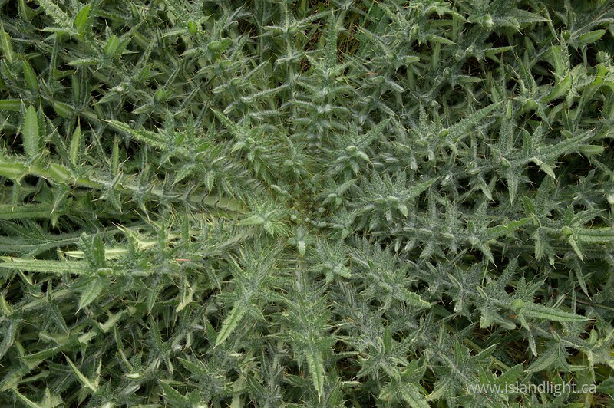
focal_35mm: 57
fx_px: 971
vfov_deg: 23.7
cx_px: 307
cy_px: 204
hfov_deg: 35.1
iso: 250
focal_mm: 38
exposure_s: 1/100
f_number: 8
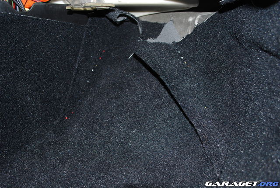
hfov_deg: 67.3
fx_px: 210
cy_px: 94
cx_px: 140
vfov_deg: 48.2
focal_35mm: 27
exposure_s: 1/60
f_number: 3.5
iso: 200
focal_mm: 18
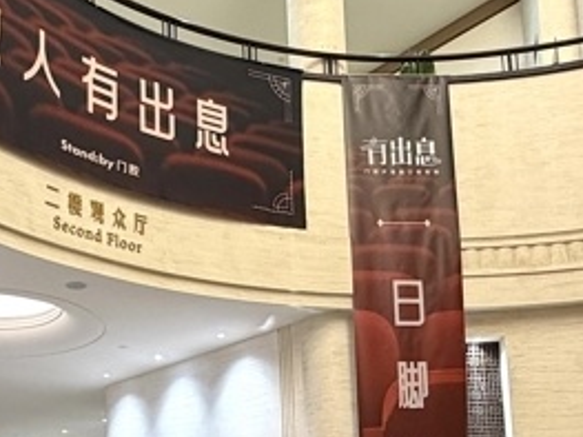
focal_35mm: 48
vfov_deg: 28.1
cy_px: 454
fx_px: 808
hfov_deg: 39.1
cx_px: 180
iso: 250
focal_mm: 2.22
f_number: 2.2
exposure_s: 1/50
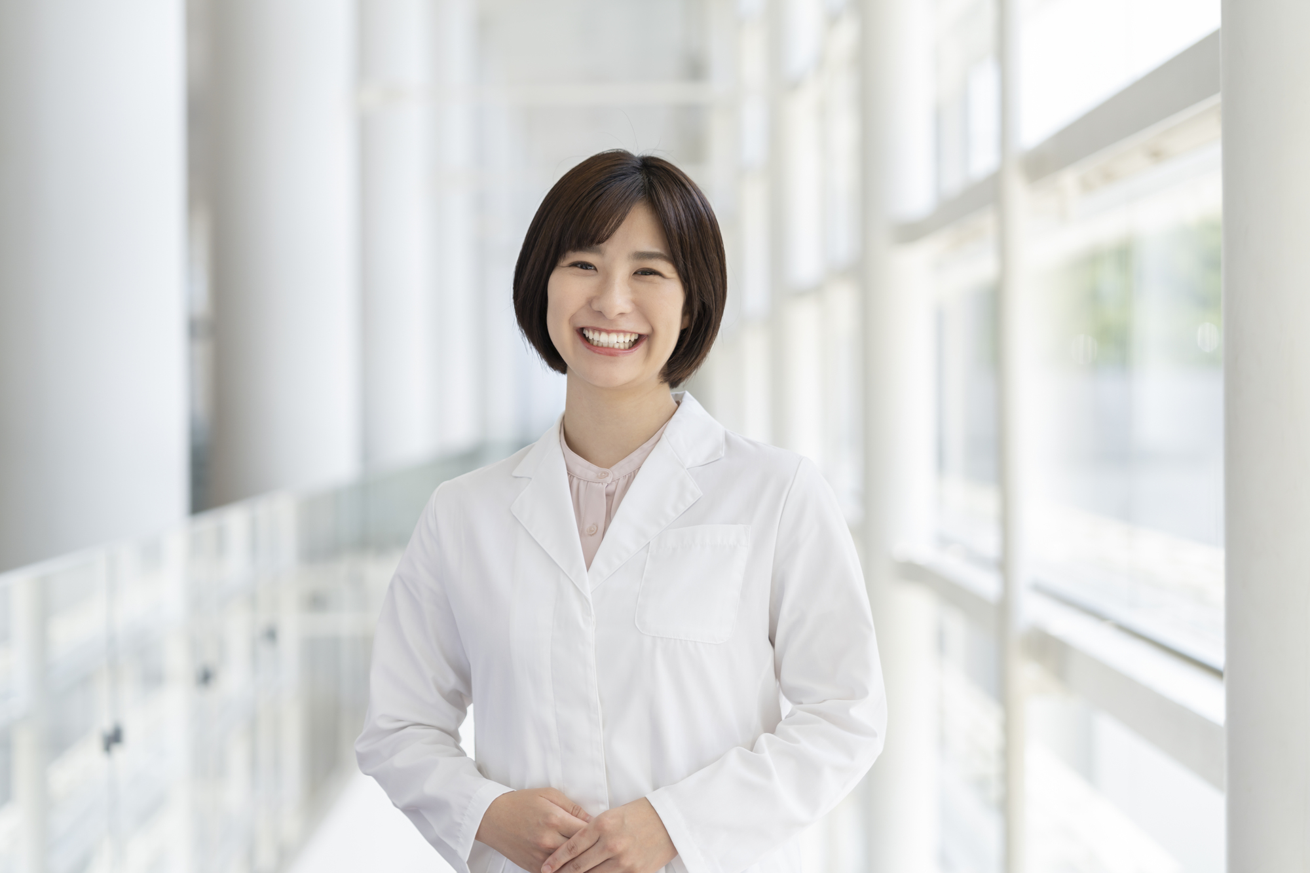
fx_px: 3093
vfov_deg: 16.1
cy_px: 436
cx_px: 655
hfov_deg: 23.9
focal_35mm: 85
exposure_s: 1/250
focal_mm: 85
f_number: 2.8
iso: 125
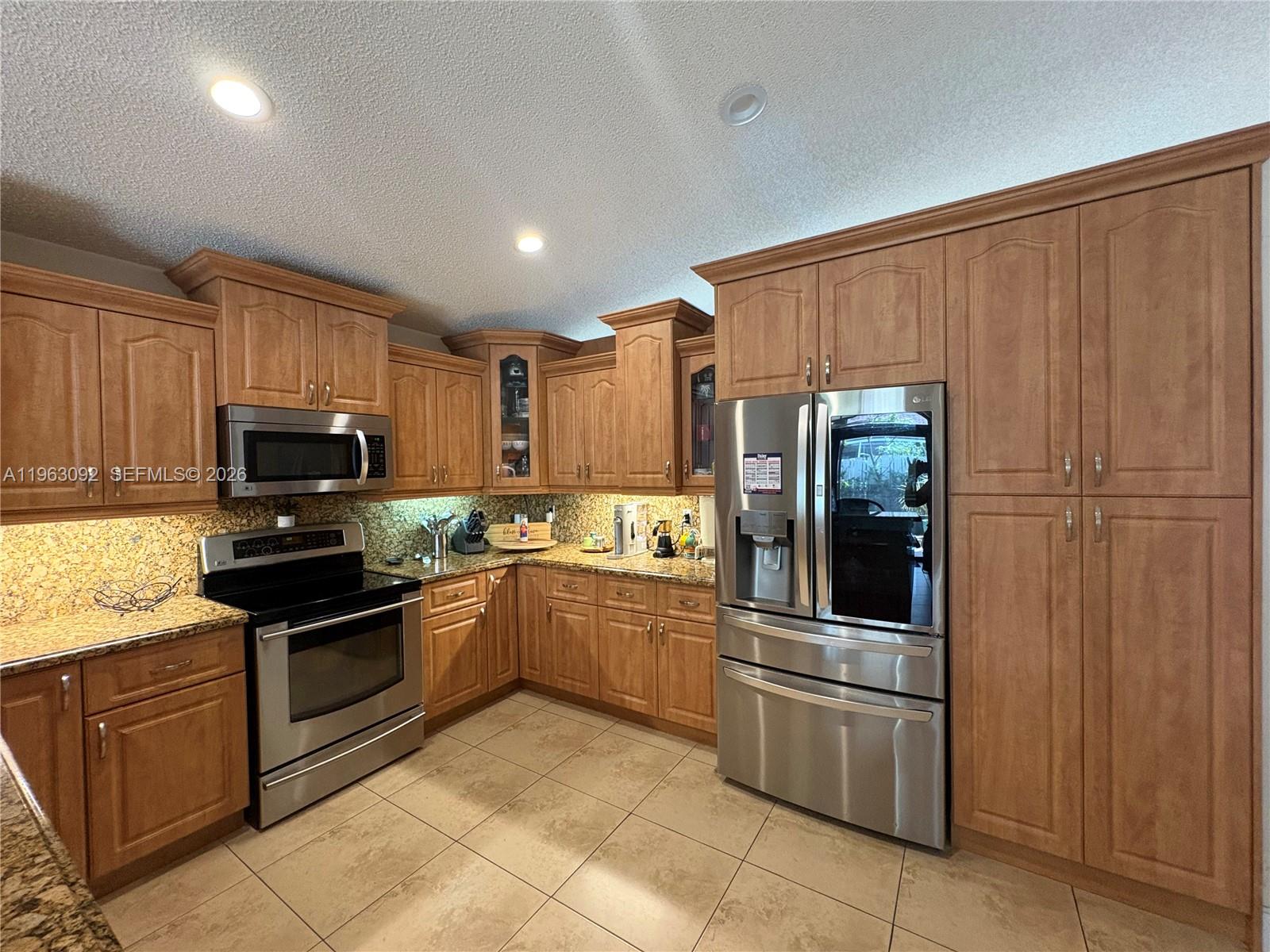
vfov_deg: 85.7
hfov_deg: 102.1
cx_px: 635
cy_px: 476
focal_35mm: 14
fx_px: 514
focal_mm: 2.22
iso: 500
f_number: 2.2
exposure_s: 1/60
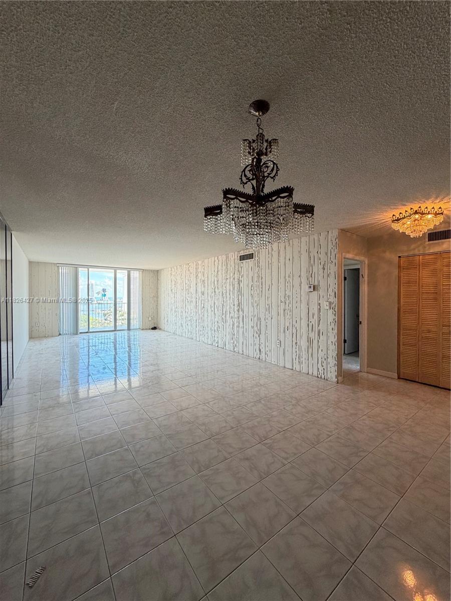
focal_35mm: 14
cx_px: 226
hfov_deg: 85.7
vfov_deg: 102.1
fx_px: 243
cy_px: 300
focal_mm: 2.22
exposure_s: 1/120
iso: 200
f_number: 2.2
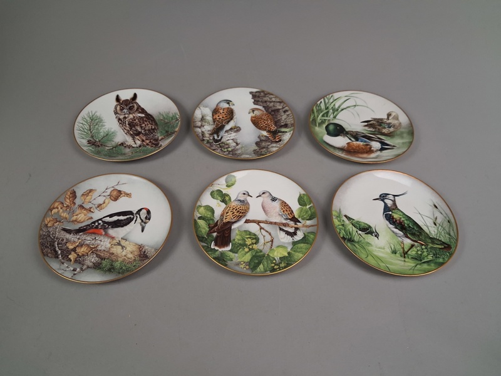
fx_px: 391
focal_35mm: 27
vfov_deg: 51.4
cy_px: 188
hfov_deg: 65.3
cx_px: 250
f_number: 1.8
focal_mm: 4
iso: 320
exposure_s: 1/100
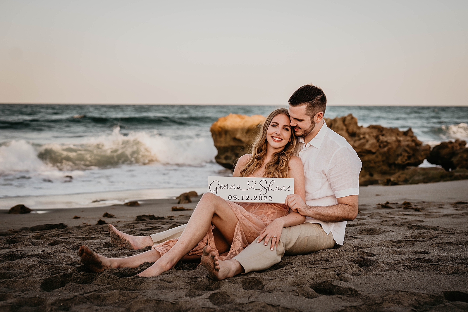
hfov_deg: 39.6
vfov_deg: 27.0
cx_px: 234
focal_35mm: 50
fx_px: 650
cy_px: 156
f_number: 2.8
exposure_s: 1/1250
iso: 400
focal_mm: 50
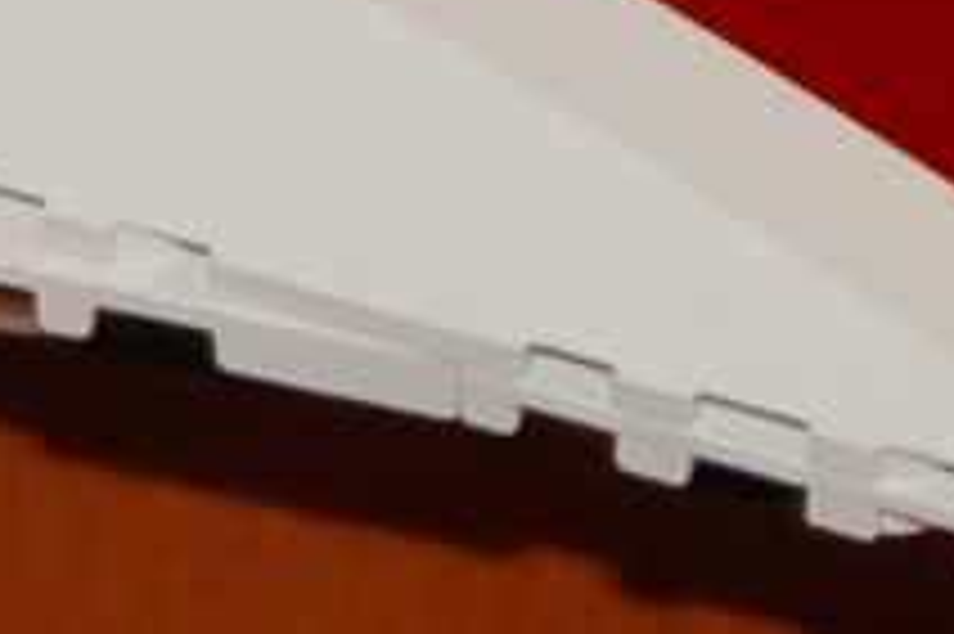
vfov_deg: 2.6
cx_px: -171
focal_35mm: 531
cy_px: -481
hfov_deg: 3.9
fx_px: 14060
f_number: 4.5
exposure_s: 1/60
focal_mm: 50
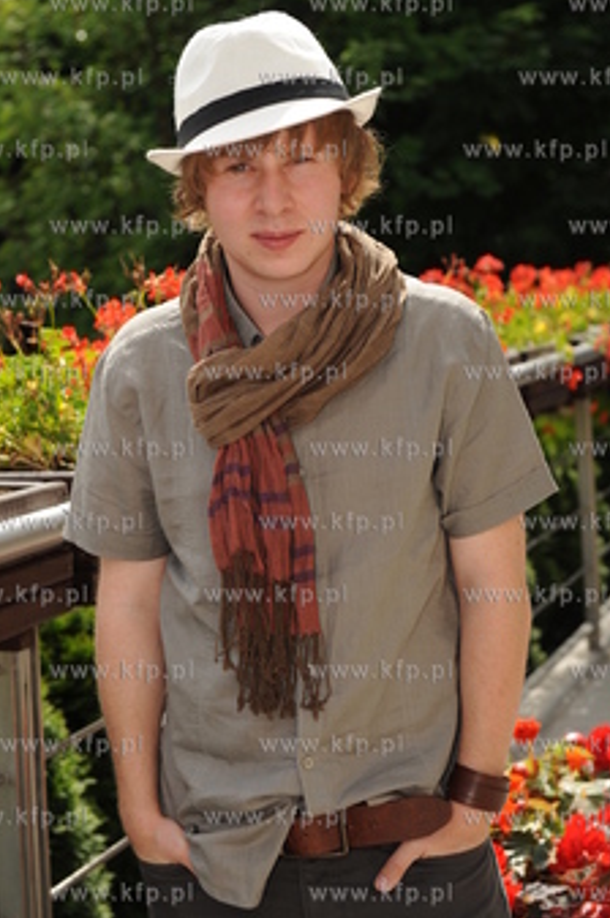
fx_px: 2114
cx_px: 294
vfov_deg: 24.5
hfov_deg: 16.4
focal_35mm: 83
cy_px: 444
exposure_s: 1/1000
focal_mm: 70
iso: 400
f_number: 5.6
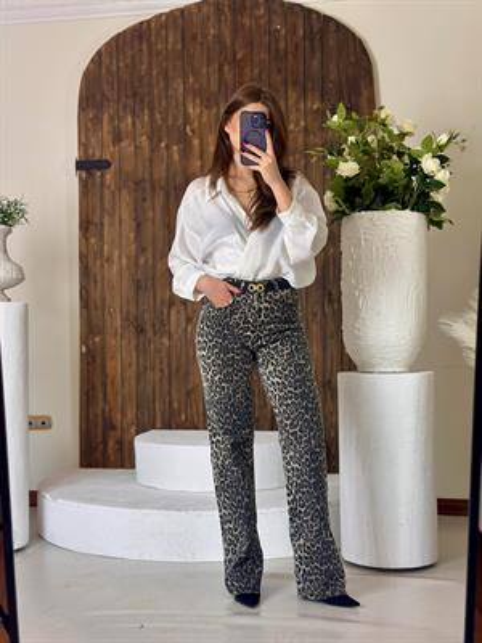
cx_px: 241
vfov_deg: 39.7
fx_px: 891
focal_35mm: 48
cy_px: 322
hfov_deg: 30.3
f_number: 1.78
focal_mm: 6.86
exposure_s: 1/345
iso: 80
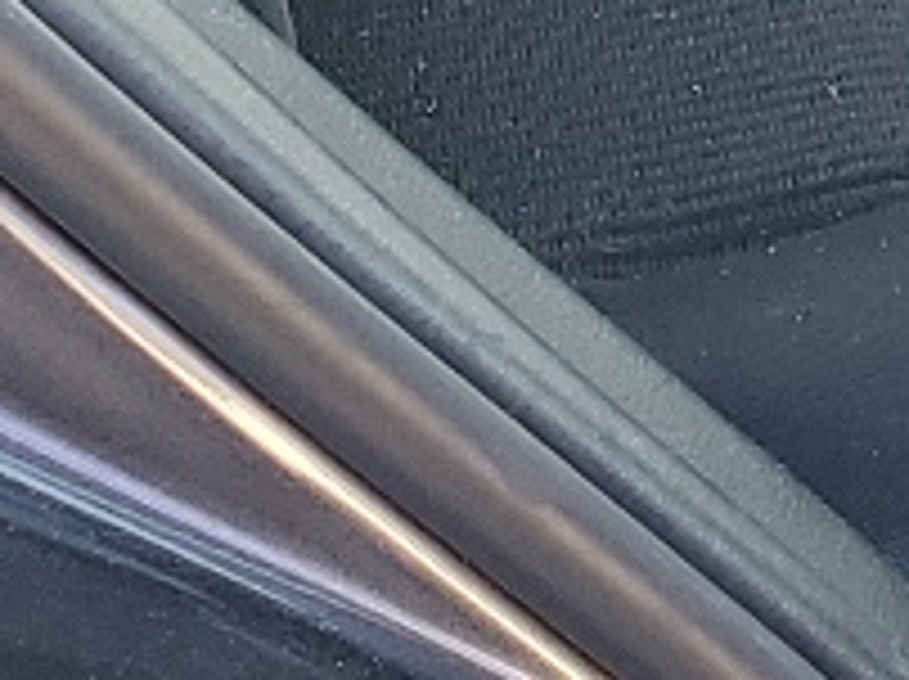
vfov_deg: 6.6
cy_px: -1270
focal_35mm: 206
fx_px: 5403
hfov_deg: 9.4
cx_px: 1318
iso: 54
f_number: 1.5
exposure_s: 1/60.2
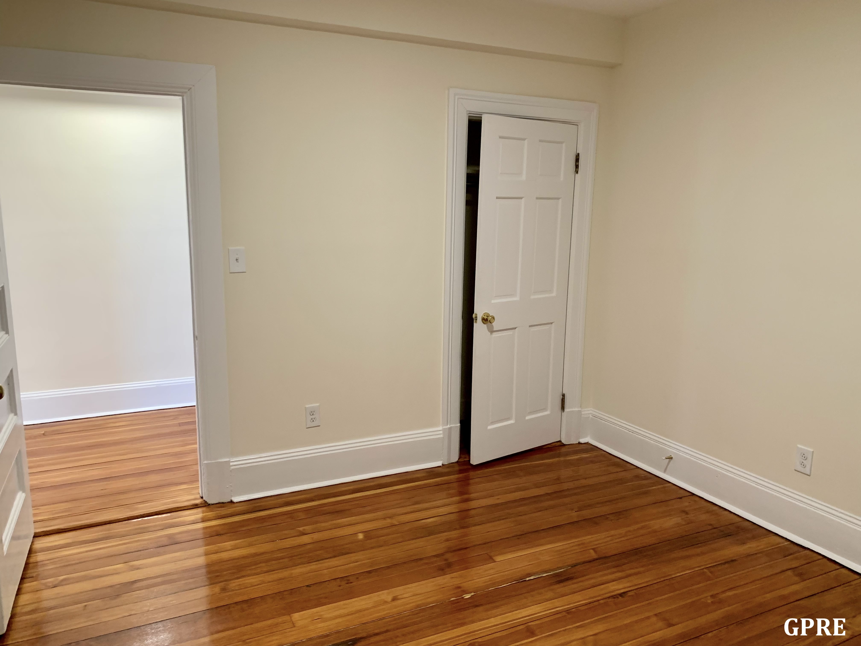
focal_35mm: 26
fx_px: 647
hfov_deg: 67.3
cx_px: 430
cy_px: 323
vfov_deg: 53.1
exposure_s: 1/60
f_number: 1.8
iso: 160
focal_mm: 4.25
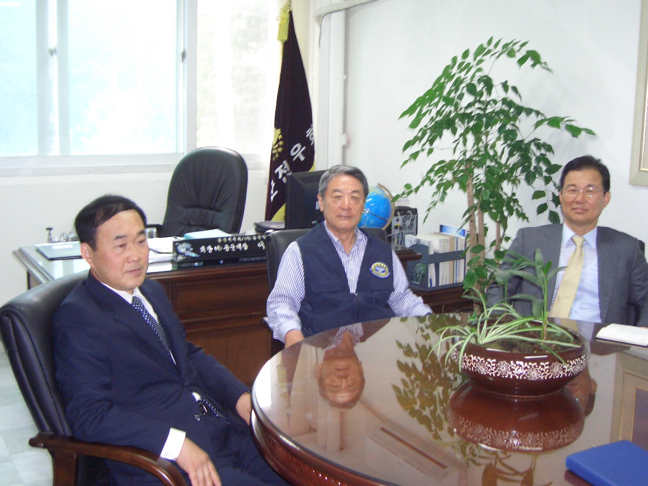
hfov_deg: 47.9
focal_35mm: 39
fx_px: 730
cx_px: 324
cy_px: 243
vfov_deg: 36.8
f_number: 2.8
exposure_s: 1/80
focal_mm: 8
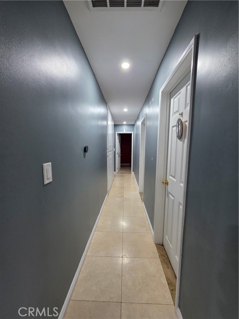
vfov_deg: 106.2
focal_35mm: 13
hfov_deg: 89.9
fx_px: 120
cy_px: 160
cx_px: 120
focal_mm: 2.2
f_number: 1.9
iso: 320
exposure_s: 1/60
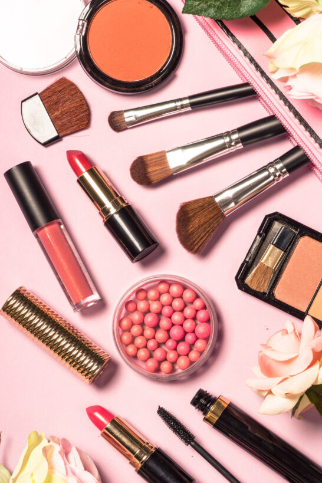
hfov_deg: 11.0
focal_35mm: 125
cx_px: 197
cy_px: 284
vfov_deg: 16.4
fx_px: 1677
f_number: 13
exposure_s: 1/125
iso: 125
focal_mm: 100
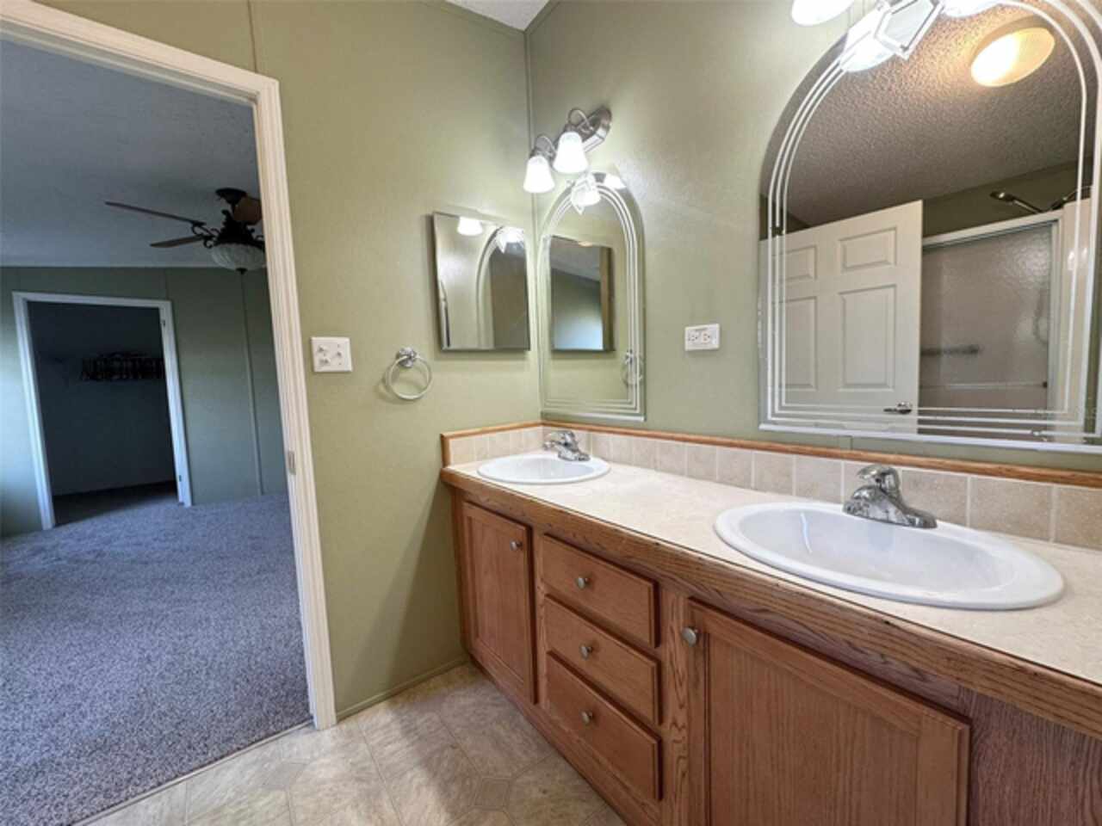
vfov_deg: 85.7
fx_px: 446
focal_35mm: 14
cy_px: 413
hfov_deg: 102.1
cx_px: 551
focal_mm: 2.22
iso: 125
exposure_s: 1/120
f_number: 2.2
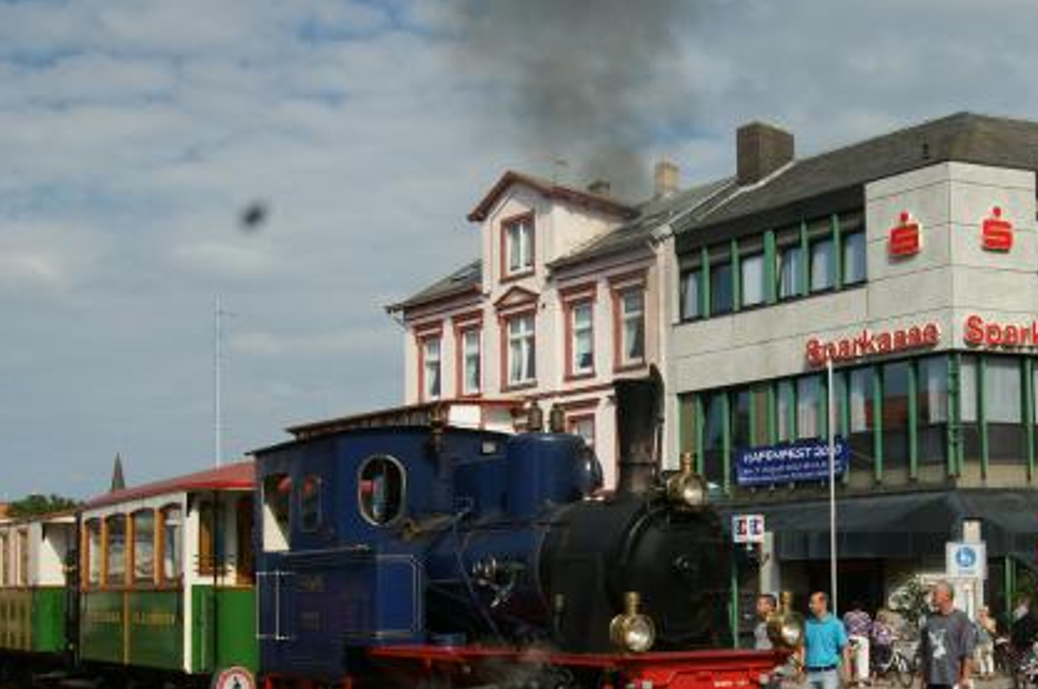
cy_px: 537
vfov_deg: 27.0
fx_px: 1410
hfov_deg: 39.8
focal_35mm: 49
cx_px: 709
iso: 100
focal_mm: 17
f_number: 11
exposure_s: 1/160
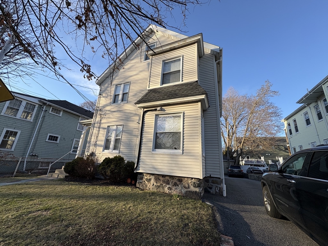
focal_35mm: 14
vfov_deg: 85.7
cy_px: 123
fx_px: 133
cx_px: 164
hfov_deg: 102.1
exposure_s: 1/636
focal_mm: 2.22
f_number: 2.2
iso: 40
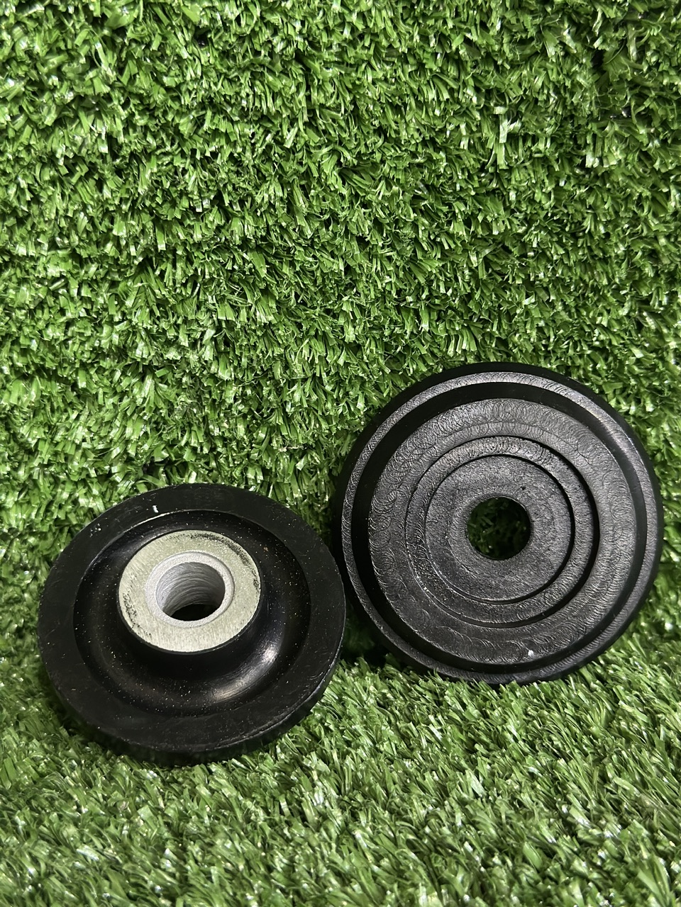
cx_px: 340
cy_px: 454
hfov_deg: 30.3
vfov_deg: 39.7
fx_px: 1259
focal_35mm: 48
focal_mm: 6.86
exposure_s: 1/25
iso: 640
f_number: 1.78
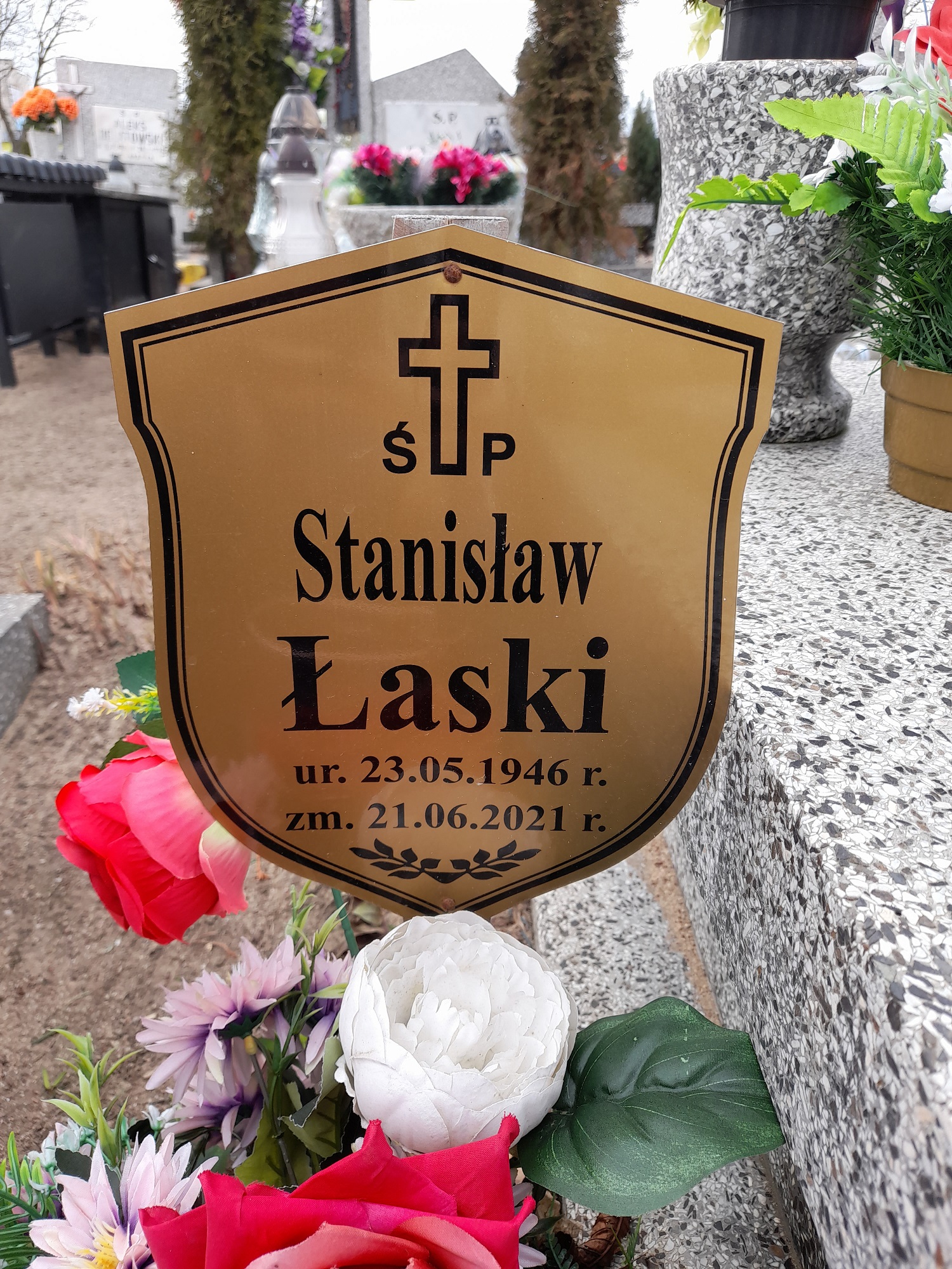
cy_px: 634
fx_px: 917
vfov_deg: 69.4
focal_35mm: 25
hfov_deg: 54.9
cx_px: 476
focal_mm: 4.6
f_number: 2
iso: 20
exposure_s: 1/168
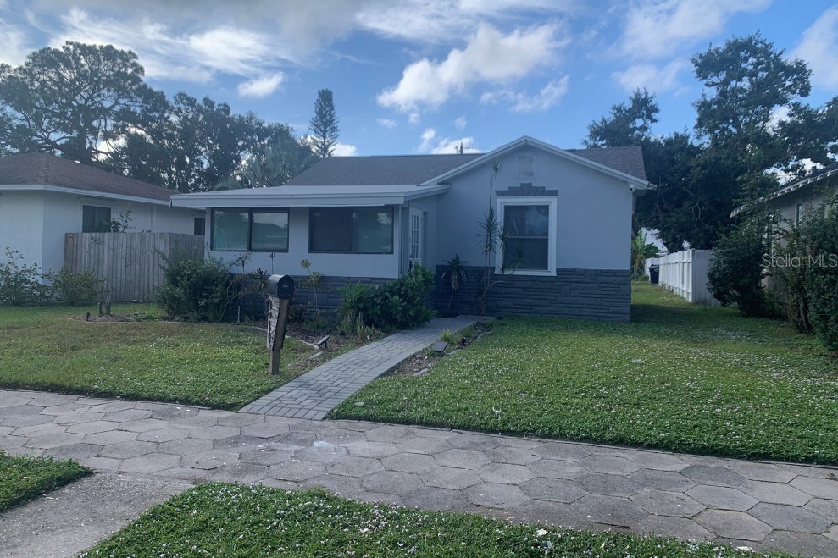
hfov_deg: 65.5
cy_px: 260
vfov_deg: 46.4
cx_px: 408
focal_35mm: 28
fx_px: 652
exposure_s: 1/1689
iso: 25
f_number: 1.8
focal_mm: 4.25
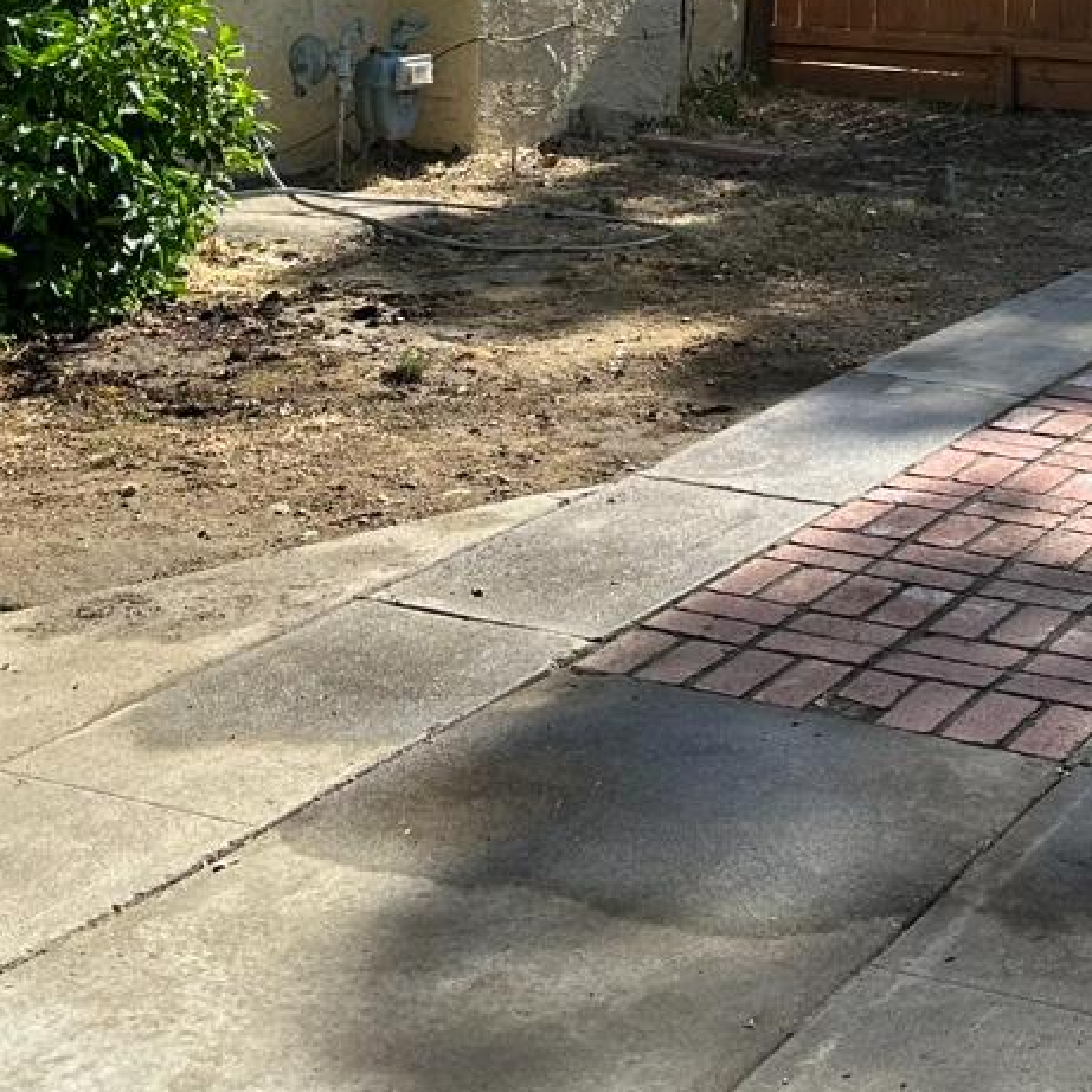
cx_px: 865
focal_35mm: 69
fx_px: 2463
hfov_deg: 24.6
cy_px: -139
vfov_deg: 23.3
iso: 80
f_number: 1.78
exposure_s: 1/2410
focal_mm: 6.86
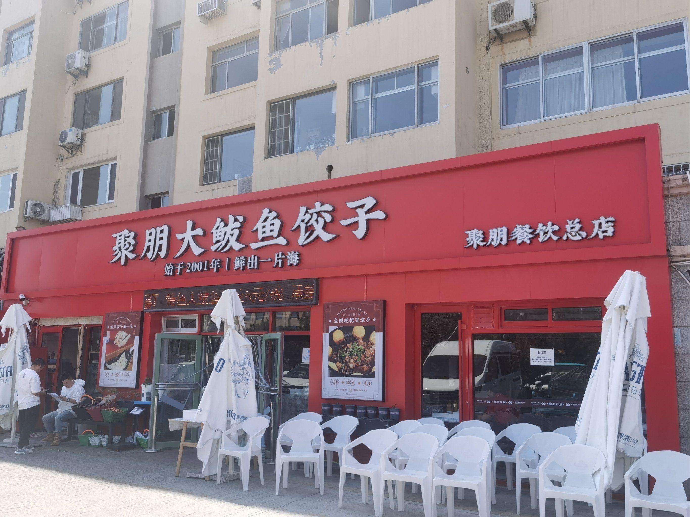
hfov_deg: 56.8
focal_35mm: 32
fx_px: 638
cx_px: 345
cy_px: 258
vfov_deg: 44.2
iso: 50
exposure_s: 1/2000
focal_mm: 5.56
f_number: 1.6
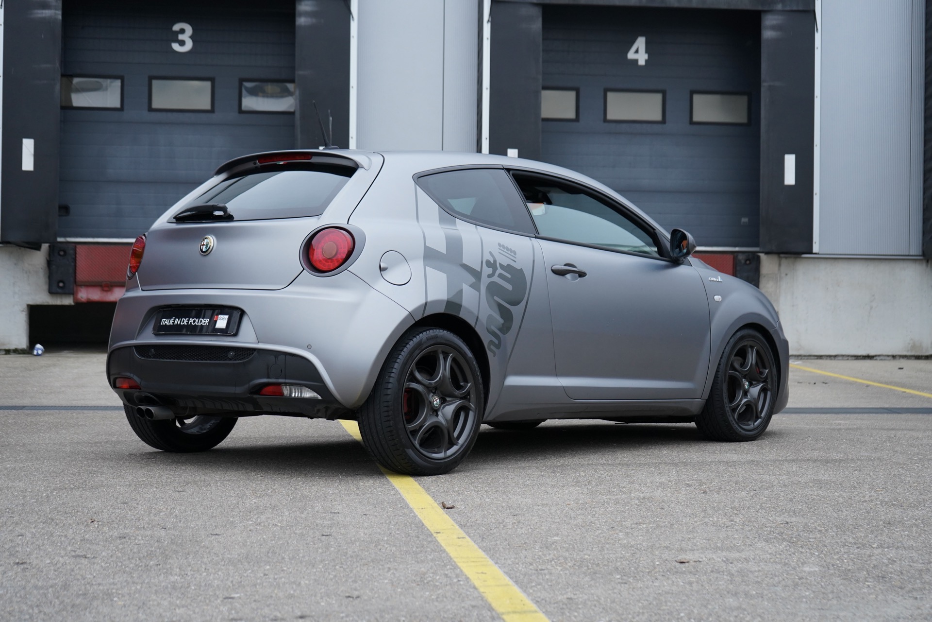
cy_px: 311
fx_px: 1657
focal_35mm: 64
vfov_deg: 21.2
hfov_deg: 31.4
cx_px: 466
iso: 1250
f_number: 5.6
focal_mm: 64
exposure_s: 1/160
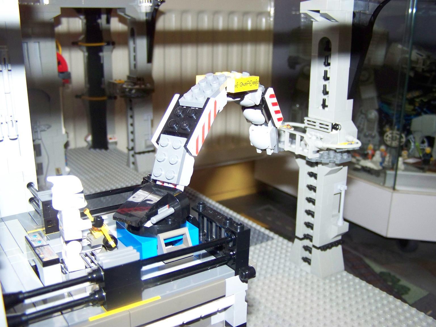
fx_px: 479
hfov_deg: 49.0
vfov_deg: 37.7
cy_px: 164
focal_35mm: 38
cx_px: 218
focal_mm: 6.3
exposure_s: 1/30
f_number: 2.8
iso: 200
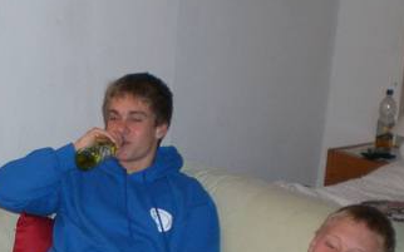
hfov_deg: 22.3
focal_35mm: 90
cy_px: 224
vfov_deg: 14.4
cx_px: 16
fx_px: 991
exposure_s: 1/60
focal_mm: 6.3
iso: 200
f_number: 3.1
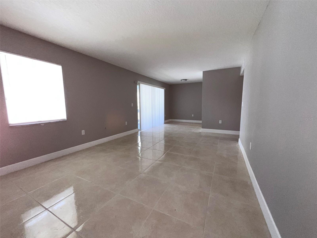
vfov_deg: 89.9
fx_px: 119
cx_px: 158
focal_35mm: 13
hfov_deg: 106.2
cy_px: 119
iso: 160
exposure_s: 1/121
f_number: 1.8
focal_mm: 1.57
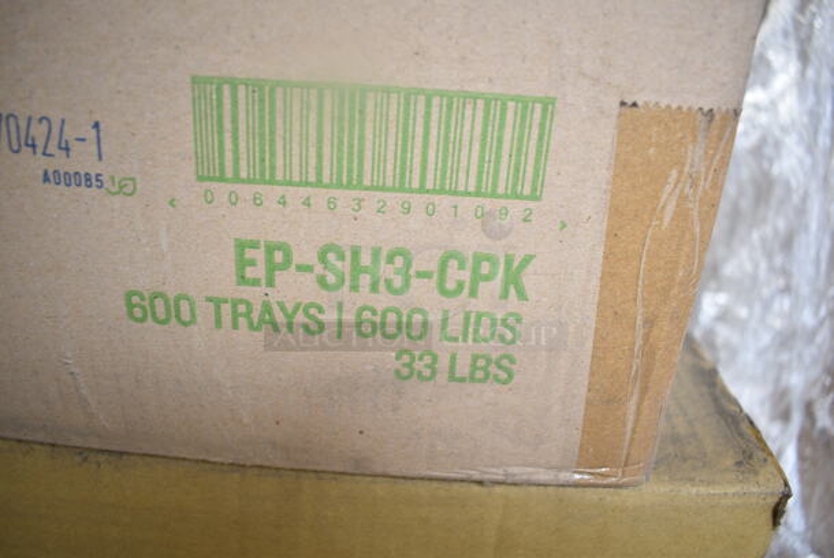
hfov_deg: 67.3
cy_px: 279
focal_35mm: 27
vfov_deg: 48.0
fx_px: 626
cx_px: 417
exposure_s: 1/30
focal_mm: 18
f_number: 3.5
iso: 280
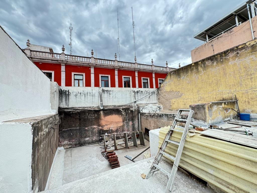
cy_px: 96
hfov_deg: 102.1
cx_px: 128
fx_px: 104
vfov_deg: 85.7
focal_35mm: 14
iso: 40
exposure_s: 1/172
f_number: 2.2
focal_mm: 2.22
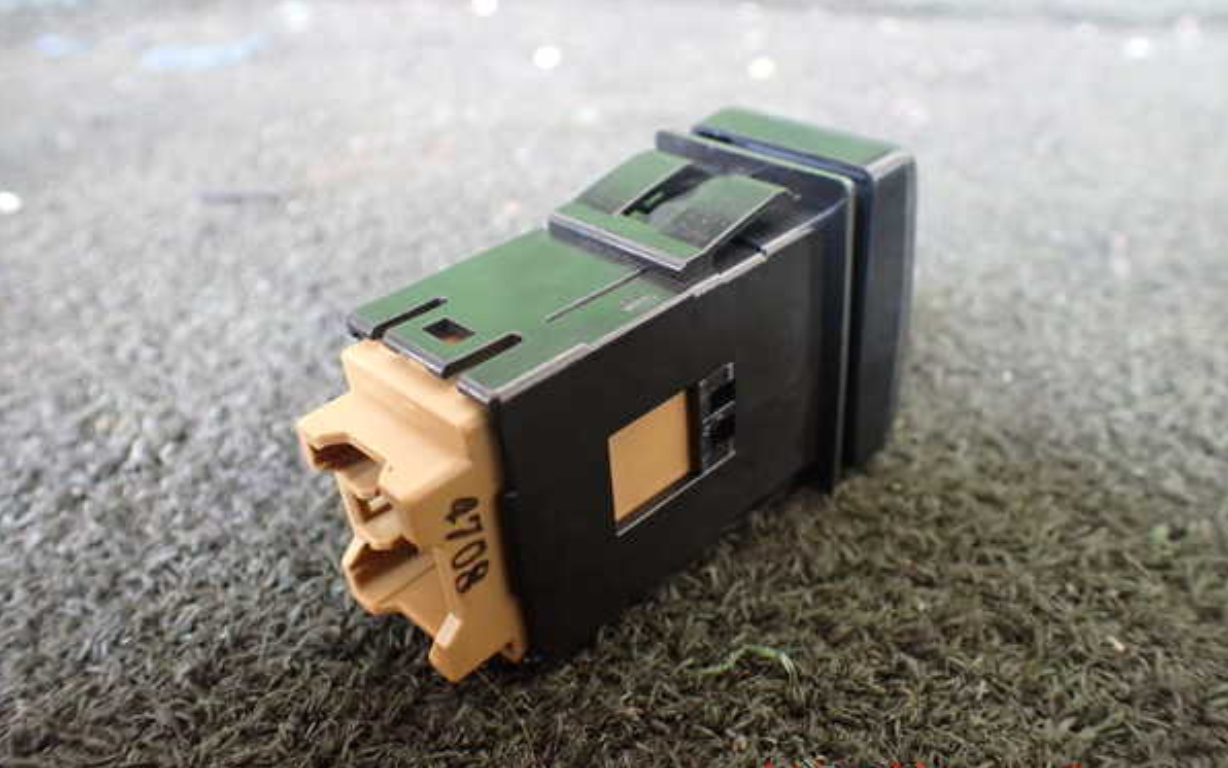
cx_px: 612
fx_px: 1071
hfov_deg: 59.6
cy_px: 348
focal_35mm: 32
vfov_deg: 39.4
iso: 800
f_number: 2.3
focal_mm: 5.4
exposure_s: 1/60
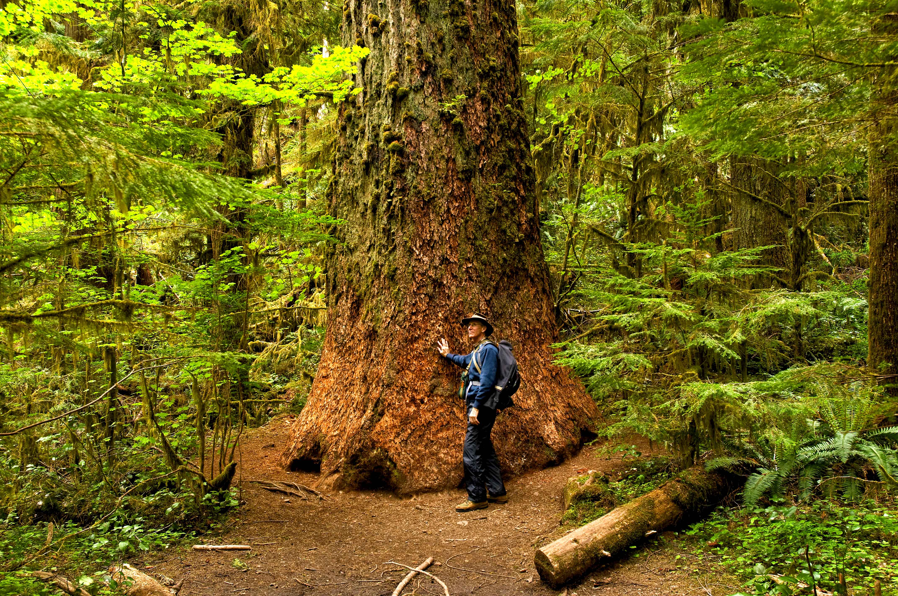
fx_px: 897
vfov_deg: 36.8
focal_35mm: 36
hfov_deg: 53.2
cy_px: 298
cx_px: 449
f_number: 5.6
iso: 200
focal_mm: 24
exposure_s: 1/15
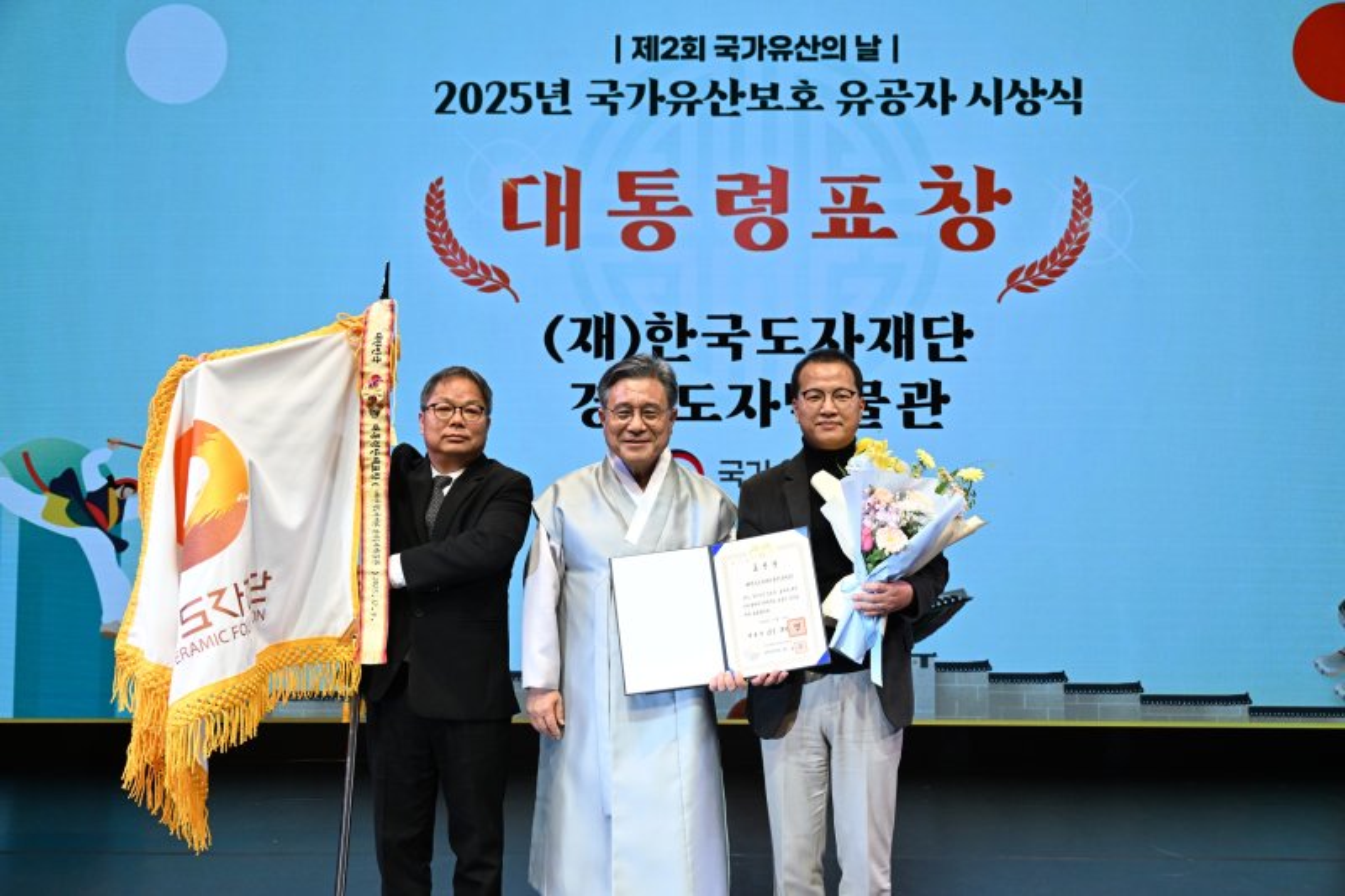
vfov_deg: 37.8
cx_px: 672
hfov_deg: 54.4
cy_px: 448
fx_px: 1307
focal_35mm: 35
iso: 4000
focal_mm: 35
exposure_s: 1/320
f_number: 8
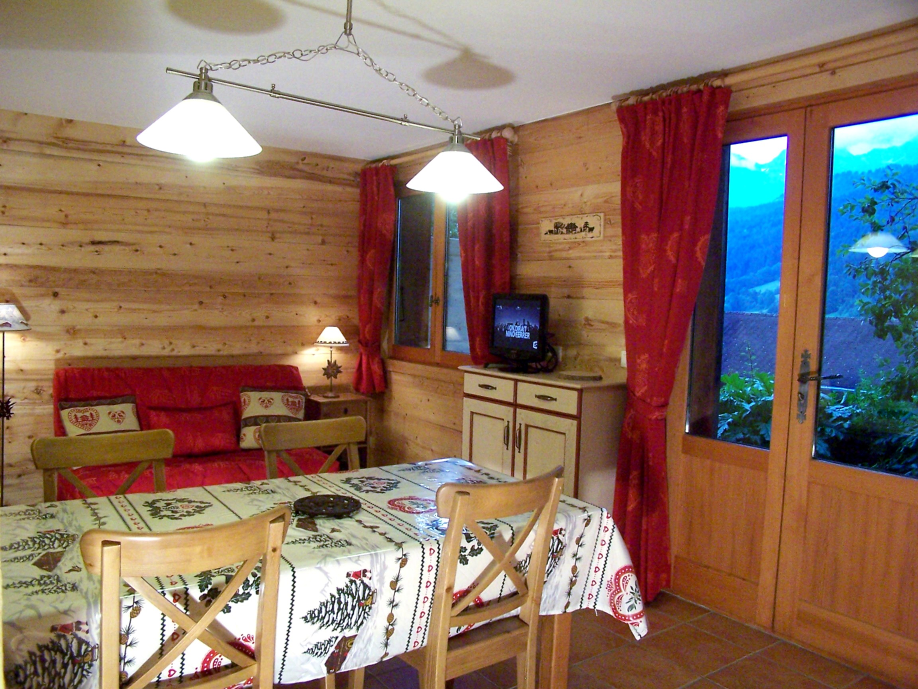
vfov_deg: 37.7
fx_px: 1008
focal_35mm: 38
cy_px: 344
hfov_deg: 49.0
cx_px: 459
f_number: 2.8
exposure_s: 1/90
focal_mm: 6.3
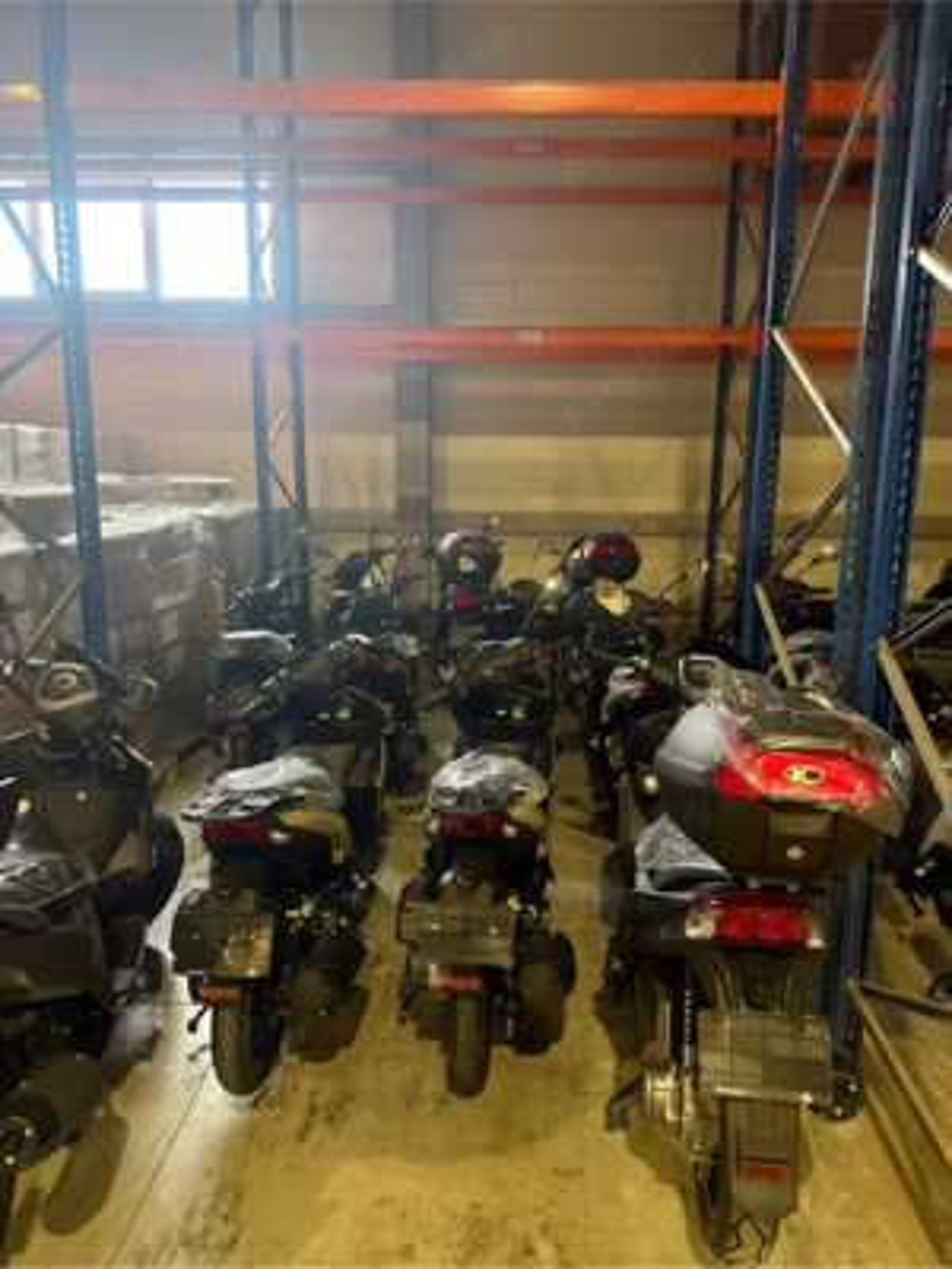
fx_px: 880
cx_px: 476
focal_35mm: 24
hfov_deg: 56.8
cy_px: 634
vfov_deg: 71.6
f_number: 1.78
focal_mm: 6.76
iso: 500
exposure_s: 1/50
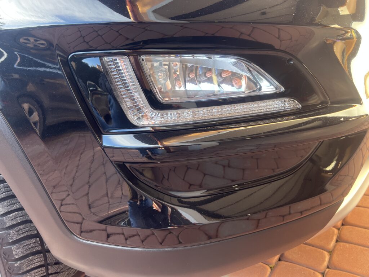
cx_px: 184
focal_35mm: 26
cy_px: 138
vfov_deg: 53.1
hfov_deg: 67.3
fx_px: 277
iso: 80
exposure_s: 1/121
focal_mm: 5.7
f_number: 1.5
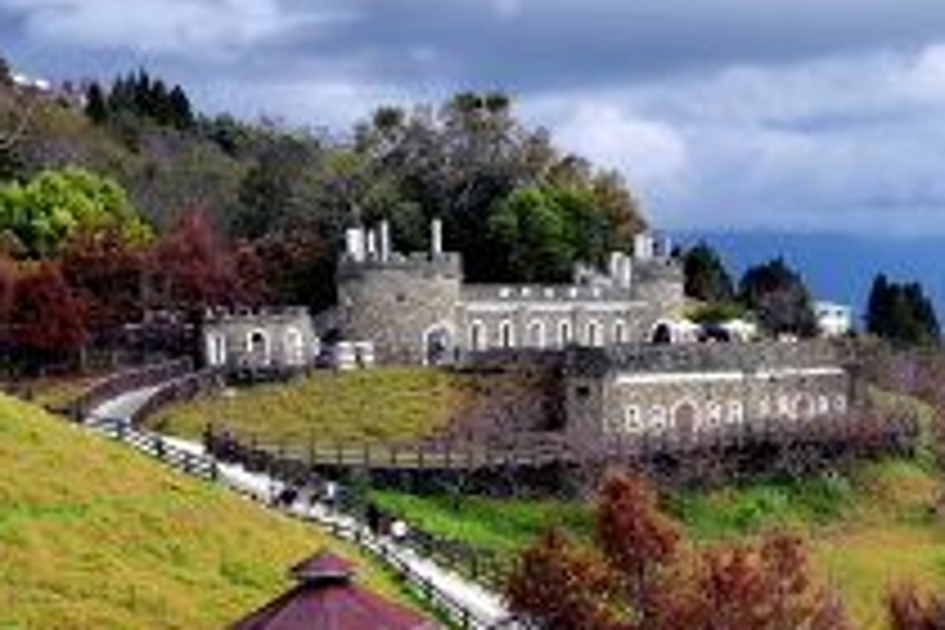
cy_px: 454
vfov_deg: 17.4
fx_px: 2047
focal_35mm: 78
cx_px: 1098
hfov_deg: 23.9
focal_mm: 32
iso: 200
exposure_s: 1/160
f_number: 8
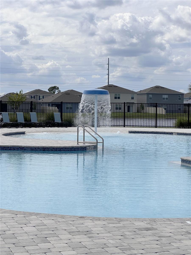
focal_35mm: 77
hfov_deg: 19.1
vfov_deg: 25.3
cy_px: 128
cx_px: 96
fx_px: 566
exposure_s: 1/2179
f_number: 2.8
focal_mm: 9
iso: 32
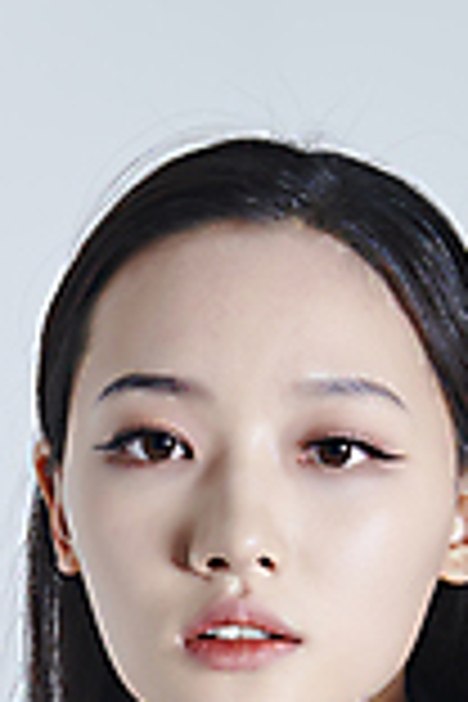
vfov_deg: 11.2
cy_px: 824
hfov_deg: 7.6
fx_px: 3510
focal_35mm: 180
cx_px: 317
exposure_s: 1/125
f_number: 11
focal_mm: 70
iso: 125
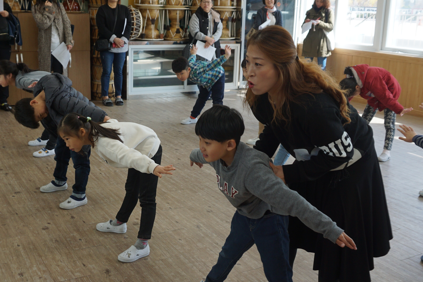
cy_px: 140
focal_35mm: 45
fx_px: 529
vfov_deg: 29.9
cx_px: 186
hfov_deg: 43.5
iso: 125
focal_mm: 16
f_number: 4
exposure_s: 1/60
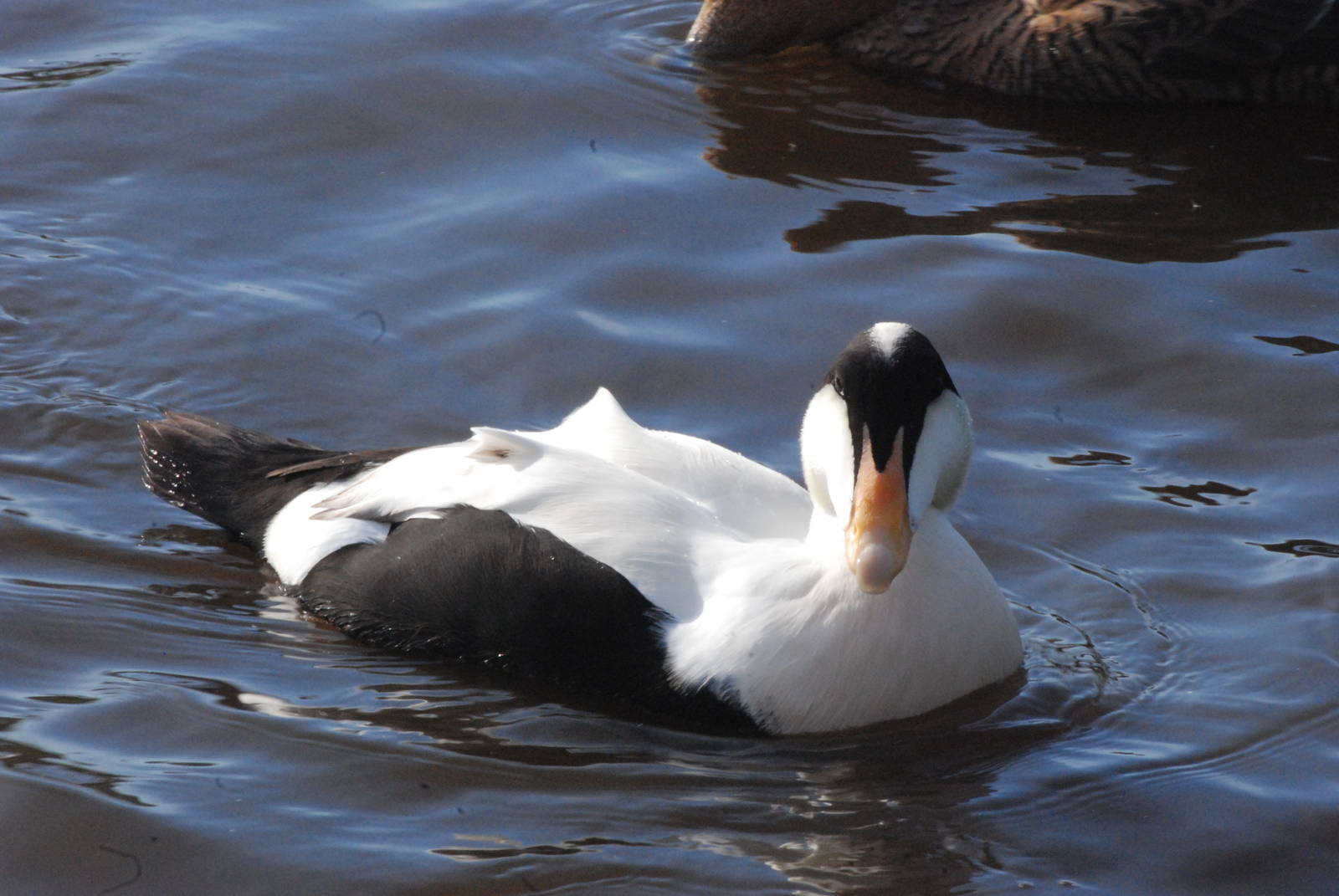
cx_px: 670
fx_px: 16757
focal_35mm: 450
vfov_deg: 3.1
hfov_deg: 4.6
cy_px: 448
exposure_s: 1/160
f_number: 32
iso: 1600
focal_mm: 300
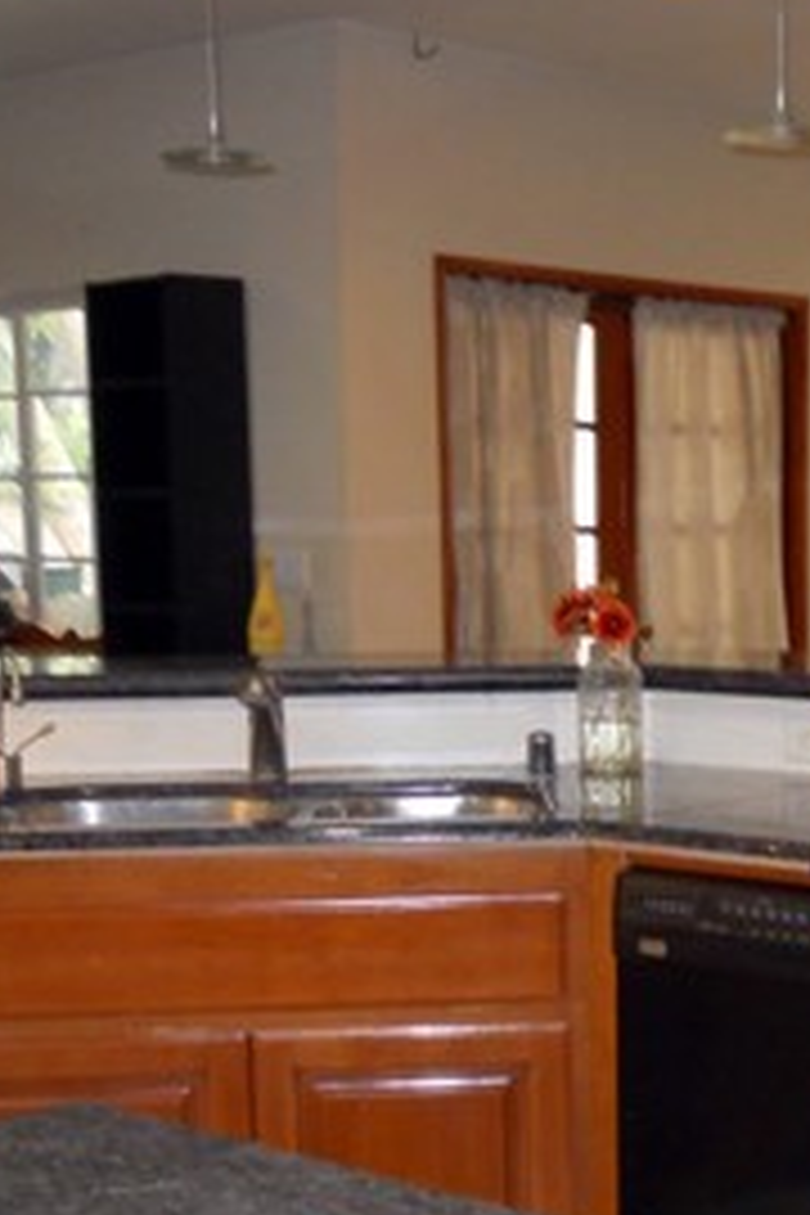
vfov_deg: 28.9
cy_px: 878
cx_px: 662
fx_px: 2329
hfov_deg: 19.5
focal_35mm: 69
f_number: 2.7
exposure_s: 1/25
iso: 200
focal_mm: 5
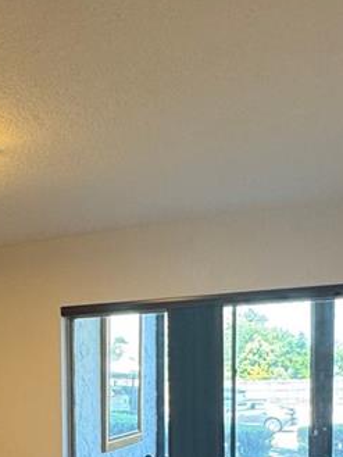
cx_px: 29
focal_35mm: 51
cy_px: 442
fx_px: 673
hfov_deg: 27.5
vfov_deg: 34.6
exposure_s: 1/120
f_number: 2.2
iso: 200
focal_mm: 2.22
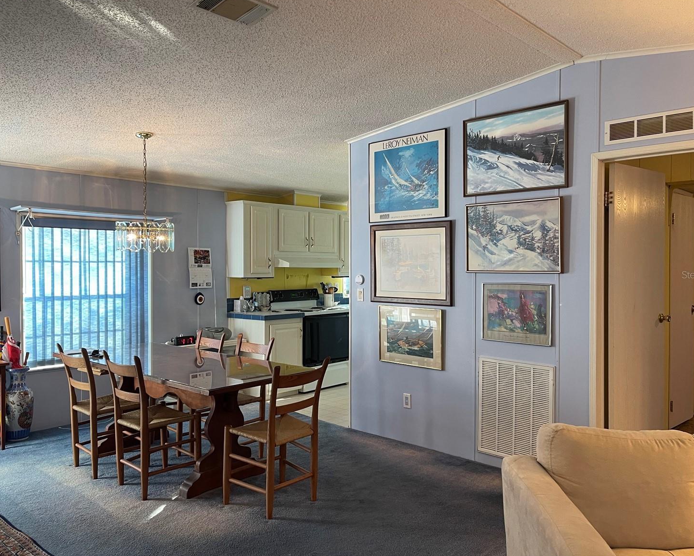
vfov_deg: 53.2
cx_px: 343
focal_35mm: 27
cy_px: 274
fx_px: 555
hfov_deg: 64.1
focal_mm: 5.1
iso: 125
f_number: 1.6
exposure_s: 1/60
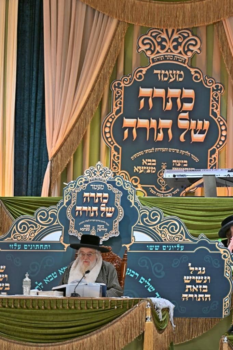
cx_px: 116
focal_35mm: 300
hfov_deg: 4.6
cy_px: 175
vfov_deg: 6.9
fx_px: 2914
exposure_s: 1/160
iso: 320
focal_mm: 200
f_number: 2.8
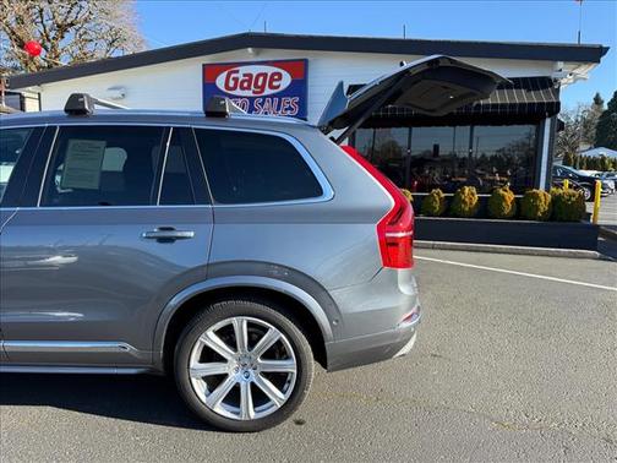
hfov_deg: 71.6
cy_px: 232
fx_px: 428
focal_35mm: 24
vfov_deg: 56.8
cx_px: 308
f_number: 1.78
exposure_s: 1/1314
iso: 80
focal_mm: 6.76
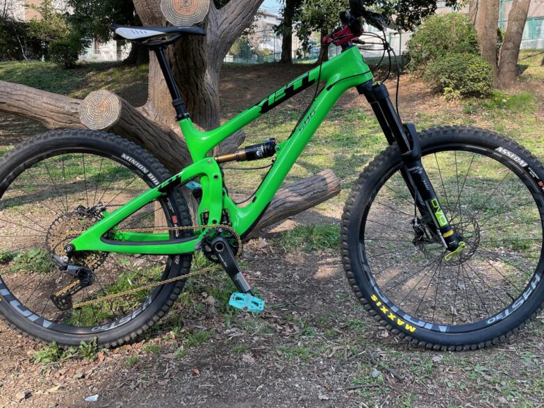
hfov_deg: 54.0
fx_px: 534
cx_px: 279
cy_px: 166
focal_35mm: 34
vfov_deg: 41.6
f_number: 1.6
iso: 32
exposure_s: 1/384
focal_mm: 4.2
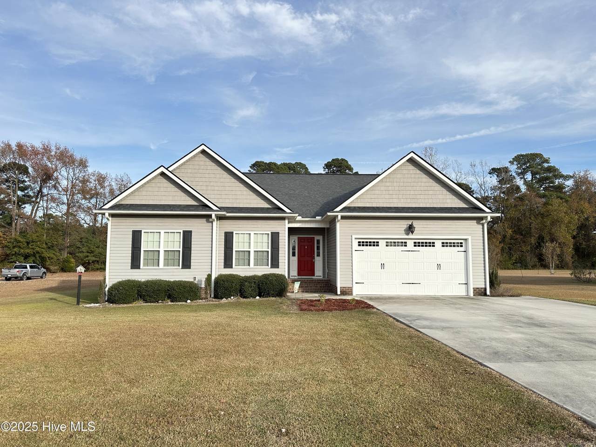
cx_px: 298
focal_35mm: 24
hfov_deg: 71.6
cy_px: 224
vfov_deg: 56.8
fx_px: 413
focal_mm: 6.86
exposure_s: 1/1412
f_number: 1.78
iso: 80
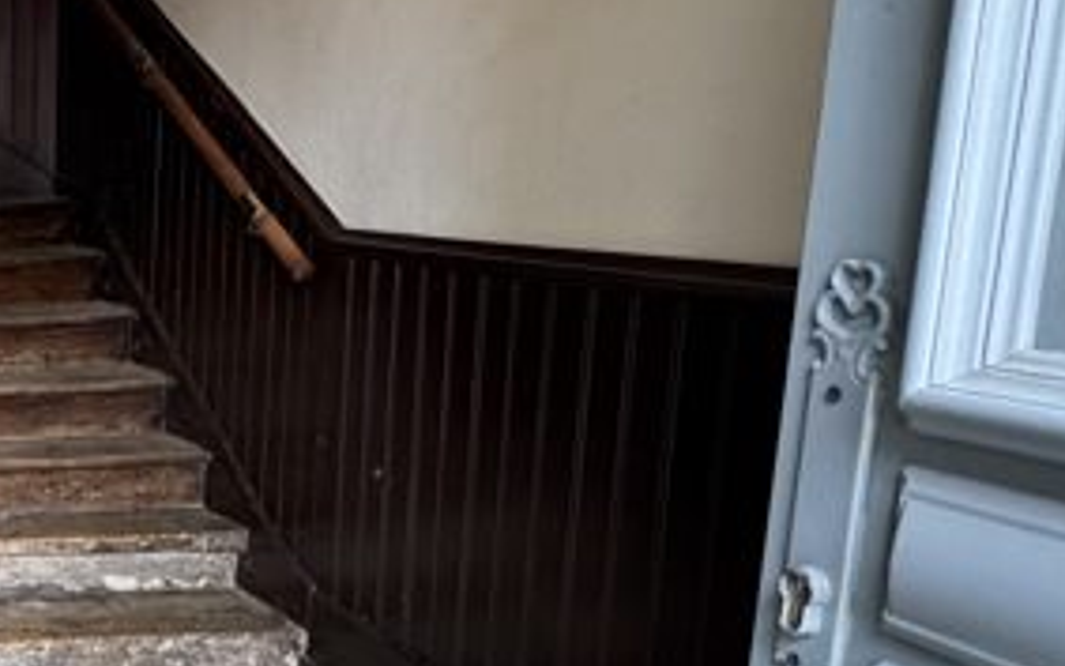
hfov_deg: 37.5
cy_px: 365
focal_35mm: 42
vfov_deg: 30.5
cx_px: -166
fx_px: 1219
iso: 250
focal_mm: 2.22
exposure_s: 1/50
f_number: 2.2
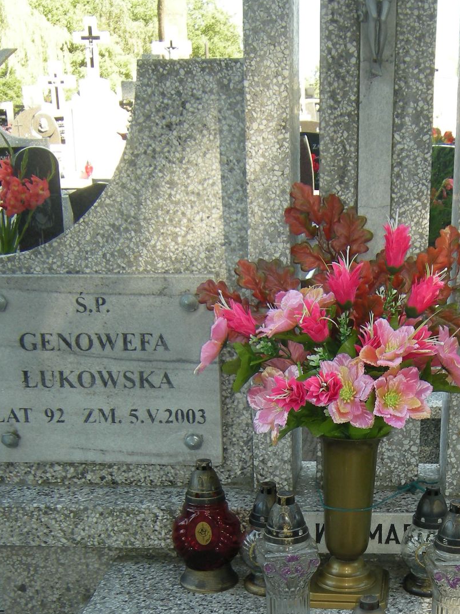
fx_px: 992
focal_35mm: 56
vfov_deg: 33.3
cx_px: 357
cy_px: 496
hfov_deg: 25.7
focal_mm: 5.3
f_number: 2.9
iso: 64
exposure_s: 1/81.1
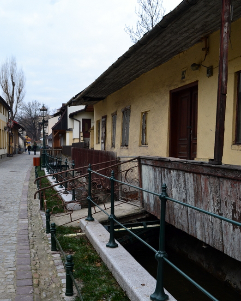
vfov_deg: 47.6
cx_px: 121
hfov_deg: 39.2
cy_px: 182
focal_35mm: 38
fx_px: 339
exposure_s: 1/125
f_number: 9
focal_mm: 22
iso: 400
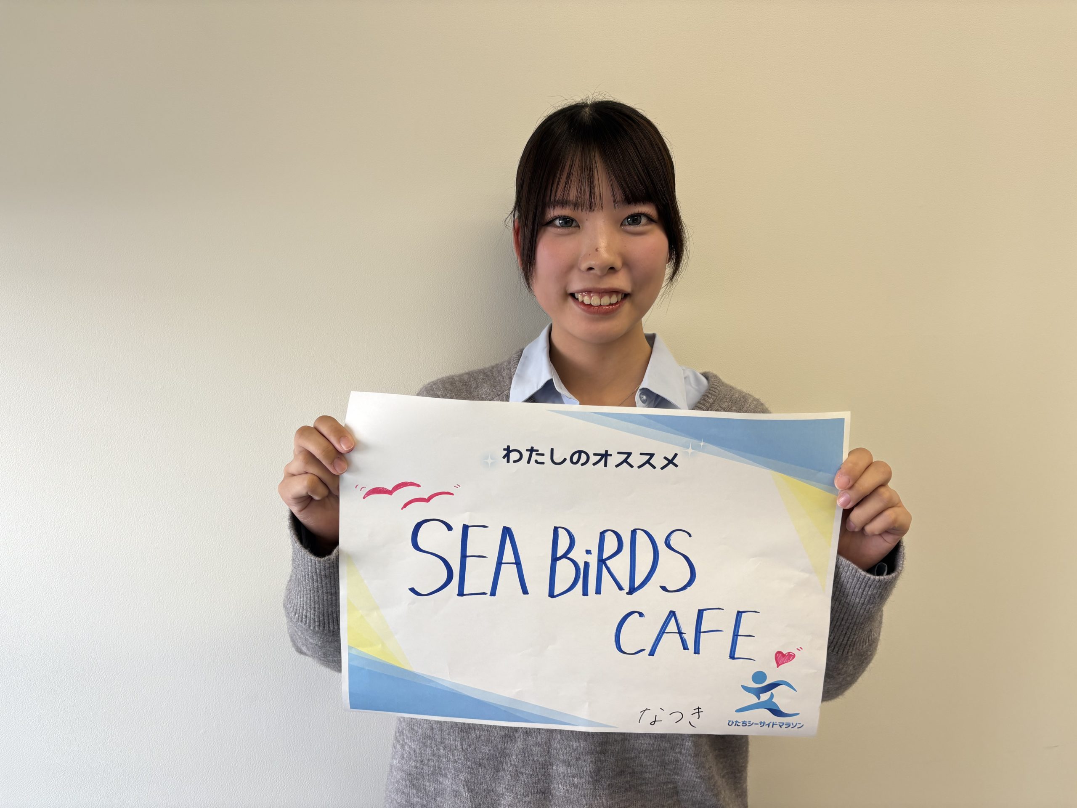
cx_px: 538
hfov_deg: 67.3
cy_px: 404
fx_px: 809
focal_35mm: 26
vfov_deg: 53.1
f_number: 1.6
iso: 32
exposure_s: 1/128
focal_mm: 5.96
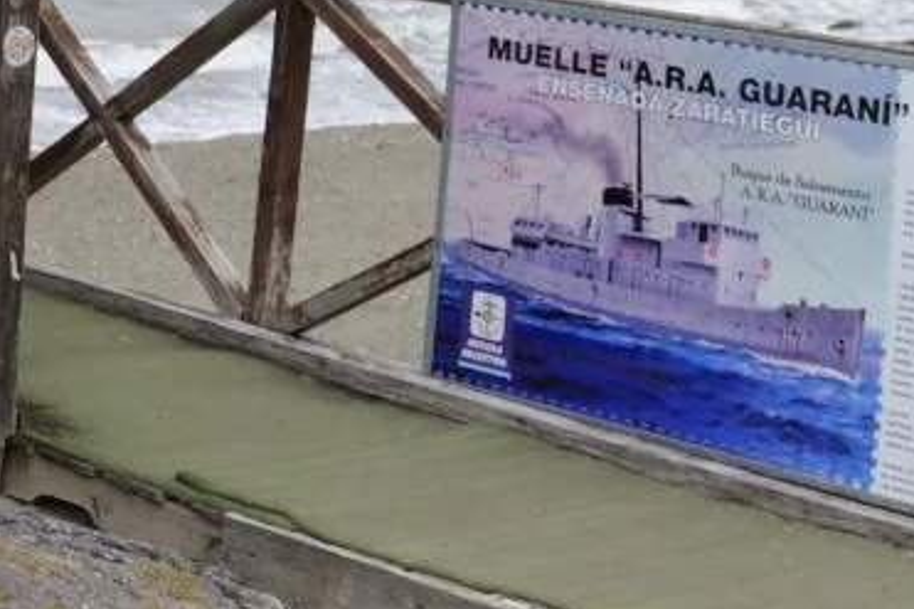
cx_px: -611
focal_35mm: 118
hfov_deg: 15.5
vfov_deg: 11.1
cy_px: -340
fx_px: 2994
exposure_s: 1/160
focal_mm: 27
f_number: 5
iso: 100
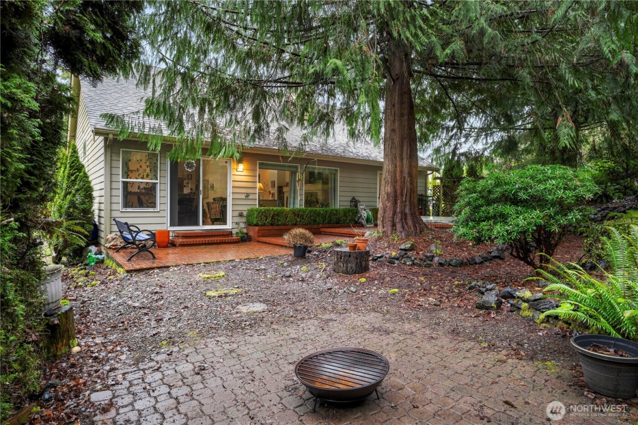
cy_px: 212
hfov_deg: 84.0
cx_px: 319
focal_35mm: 20
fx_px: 354
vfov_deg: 61.9
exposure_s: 1/60
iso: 500
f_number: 8
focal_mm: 20
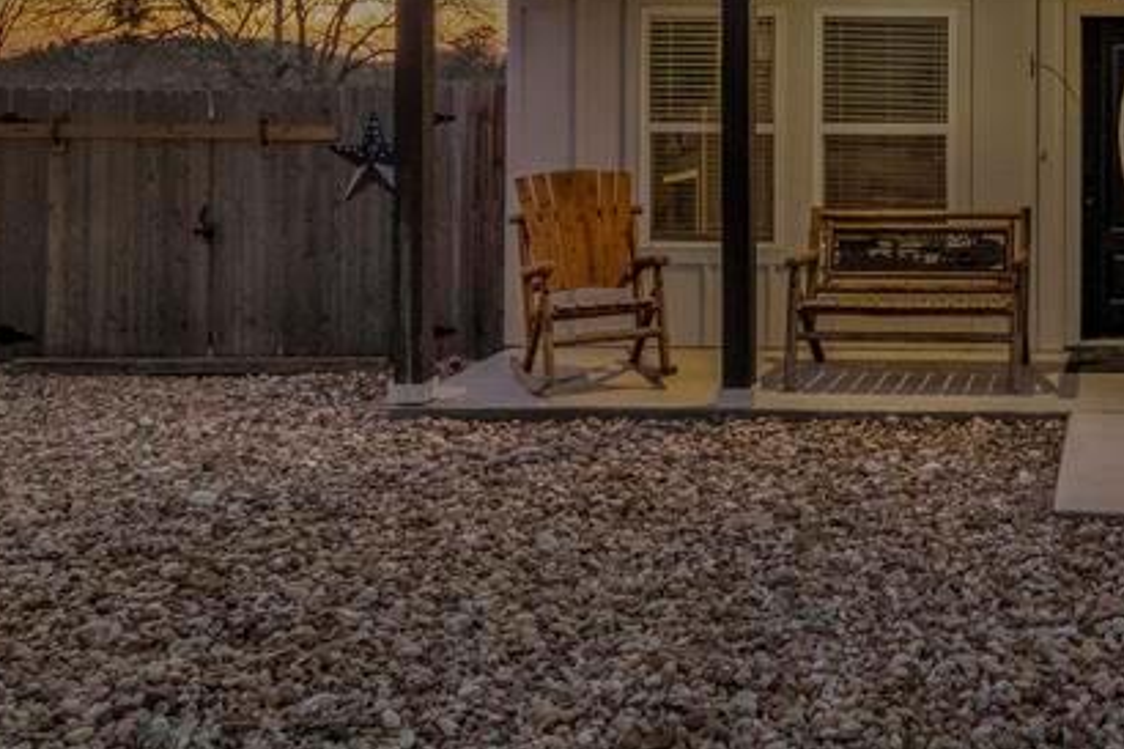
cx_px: 1102
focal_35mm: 45
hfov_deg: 39.0
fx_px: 1404
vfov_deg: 28.7
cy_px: 82
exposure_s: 1/20
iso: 1600
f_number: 8
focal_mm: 12
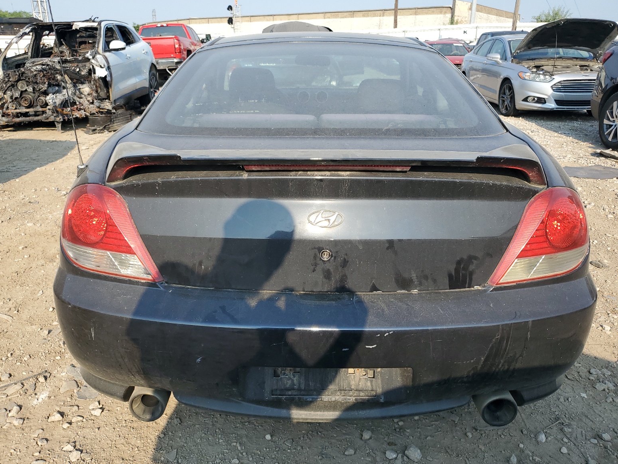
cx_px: 313
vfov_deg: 51.4
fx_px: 482
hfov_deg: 65.3
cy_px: 224
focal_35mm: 27
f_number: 1.5
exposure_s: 1/1667
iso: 50
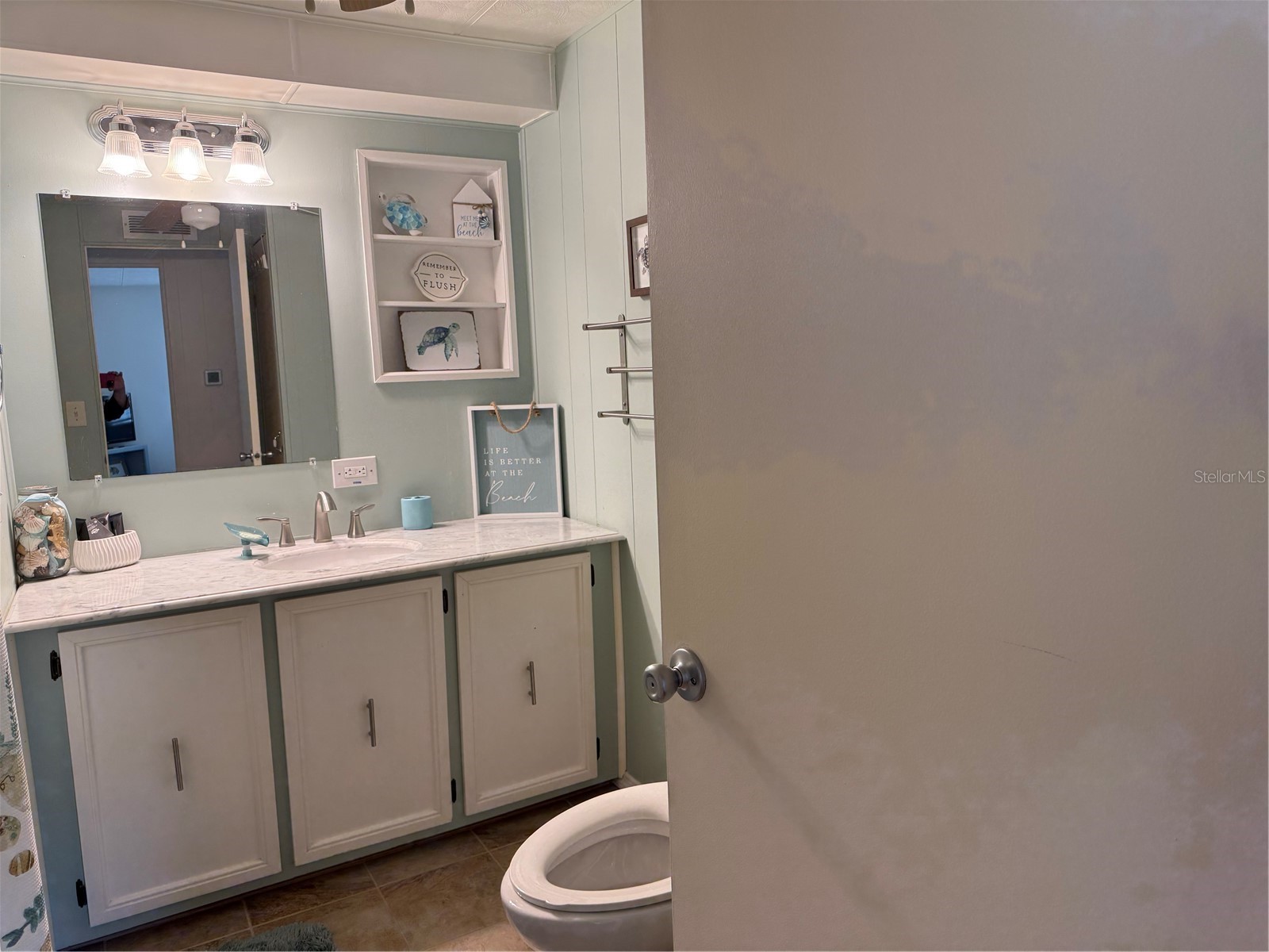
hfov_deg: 71.6
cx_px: 634
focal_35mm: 24
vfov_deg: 56.8
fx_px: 880
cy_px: 476
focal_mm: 6.76
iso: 160
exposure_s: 1/120
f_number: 1.78
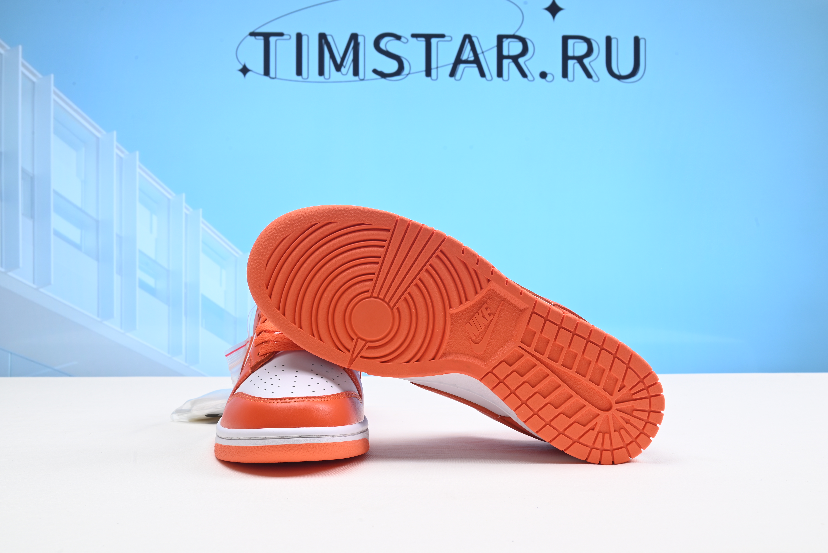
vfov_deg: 36.0
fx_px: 851
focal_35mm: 37
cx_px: 414
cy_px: 276
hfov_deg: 51.9
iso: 100
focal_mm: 37
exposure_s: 1/2
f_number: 16
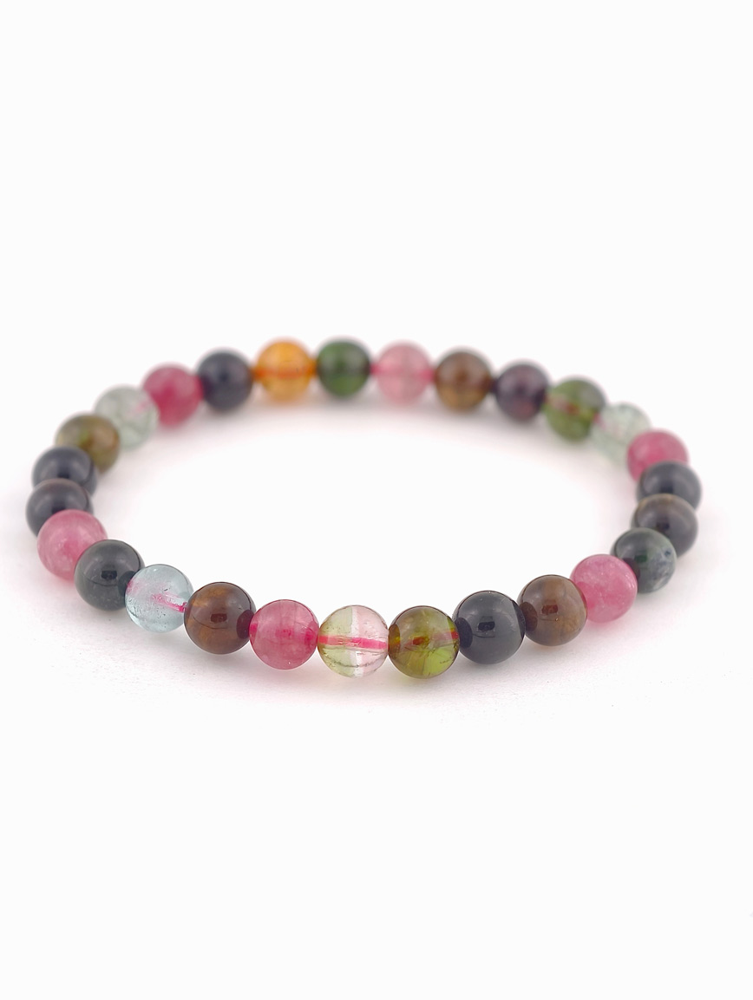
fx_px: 2980
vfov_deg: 19.1
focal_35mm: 103
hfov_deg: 14.4
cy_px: 500
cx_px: 376
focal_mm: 22.48
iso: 125
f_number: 2.67
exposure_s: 1/161
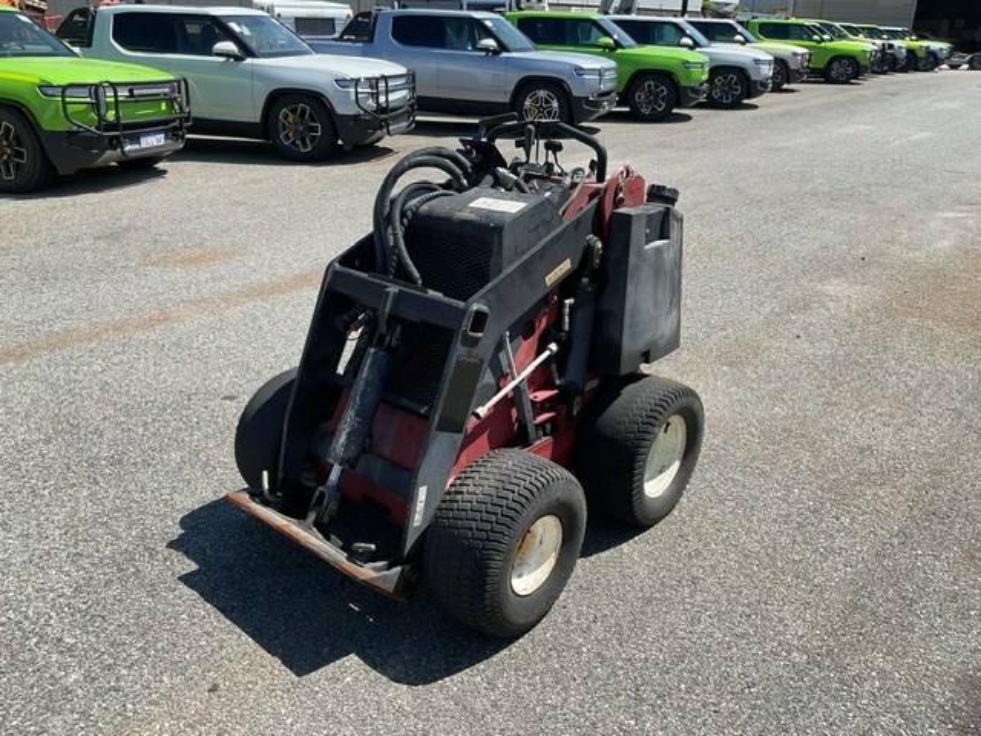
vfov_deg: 48.2
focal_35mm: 29
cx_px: 490
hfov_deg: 61.7
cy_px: 368
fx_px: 822
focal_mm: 3
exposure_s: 1/1311
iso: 16
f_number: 1.8
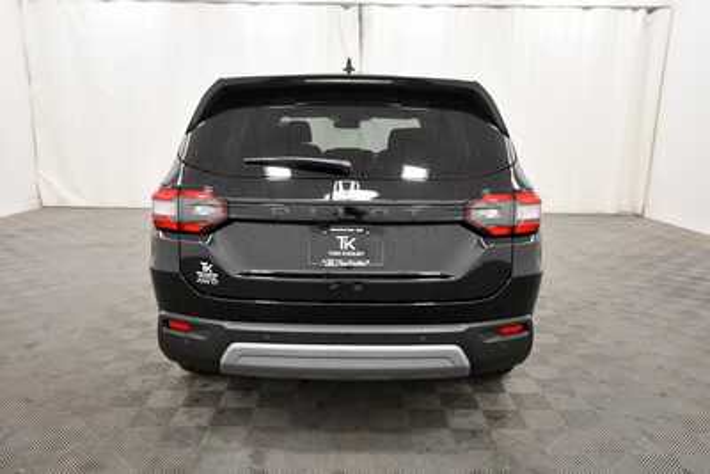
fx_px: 533
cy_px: 237
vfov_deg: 48.0
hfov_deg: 67.4
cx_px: 355
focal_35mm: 27
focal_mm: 18
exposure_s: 1/125
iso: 1600
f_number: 5.3
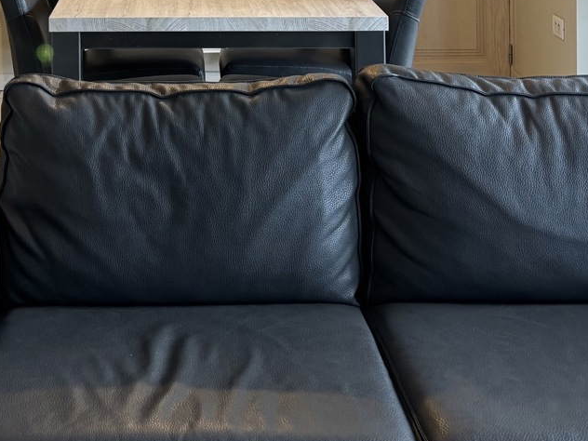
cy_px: -178
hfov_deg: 24.3
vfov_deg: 17.2
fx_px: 1342
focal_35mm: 79
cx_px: 114
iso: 100
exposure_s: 1/50
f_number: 1.6
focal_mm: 5.96
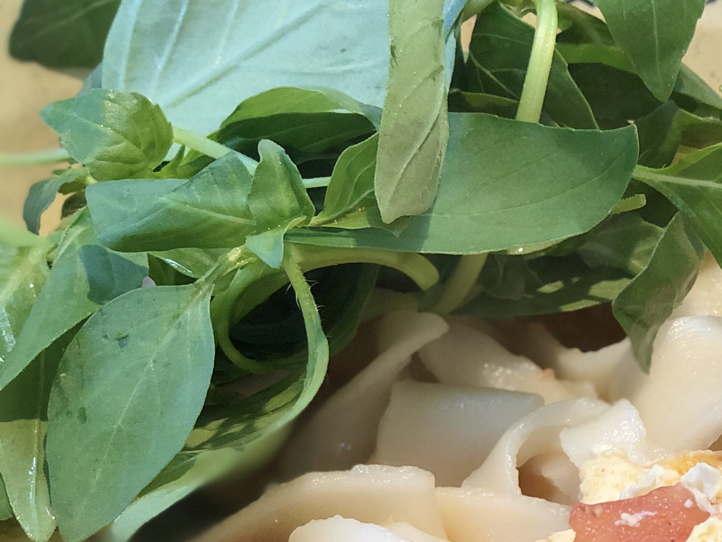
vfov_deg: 10.7
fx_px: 2878
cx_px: 664
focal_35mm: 138
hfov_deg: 14.1
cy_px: 388
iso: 25
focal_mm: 6
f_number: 2.4
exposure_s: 1/50
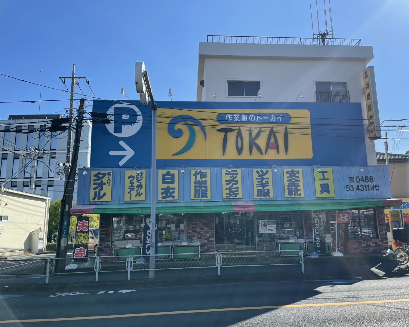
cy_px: 165
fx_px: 339
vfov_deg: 51.5
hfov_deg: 62.1
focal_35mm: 28
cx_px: 223
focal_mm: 4.2
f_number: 1.6
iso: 32
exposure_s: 1/2681
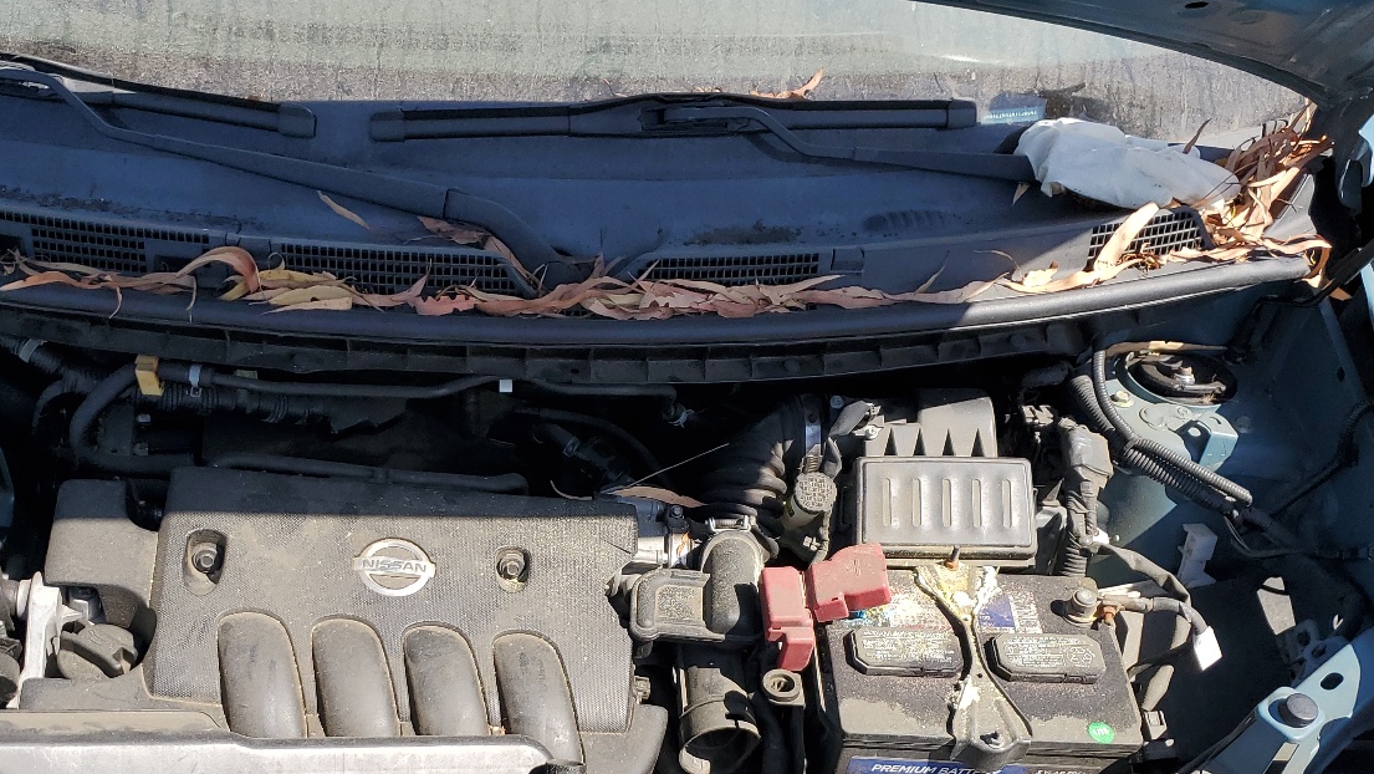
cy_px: 599
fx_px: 1494
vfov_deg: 28.5
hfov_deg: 49.0
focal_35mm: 41
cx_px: 533
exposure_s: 1/1667
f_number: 1.5
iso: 50
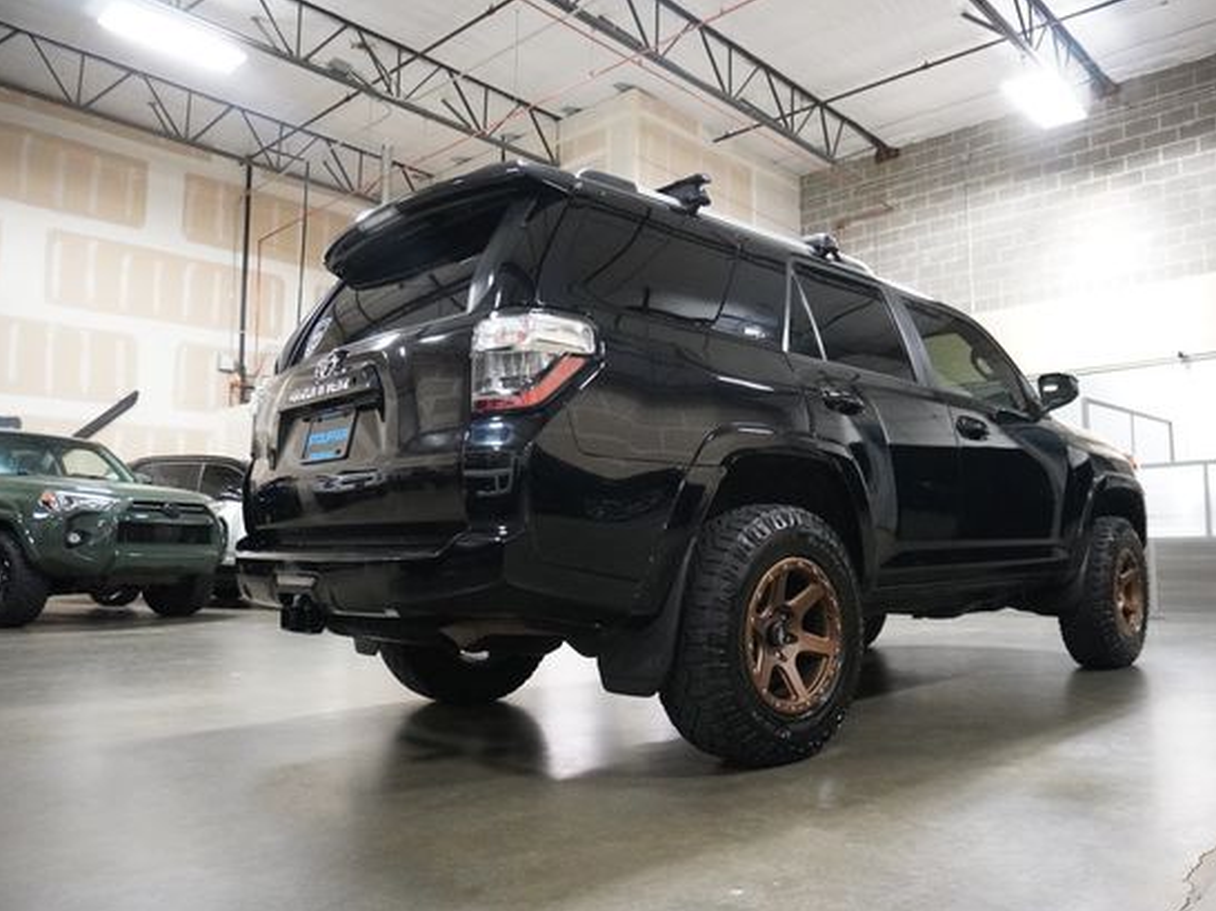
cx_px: 702
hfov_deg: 65.0
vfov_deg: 51.3
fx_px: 948
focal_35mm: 27
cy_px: 470
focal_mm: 16
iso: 6400
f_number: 3.5
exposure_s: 1/125
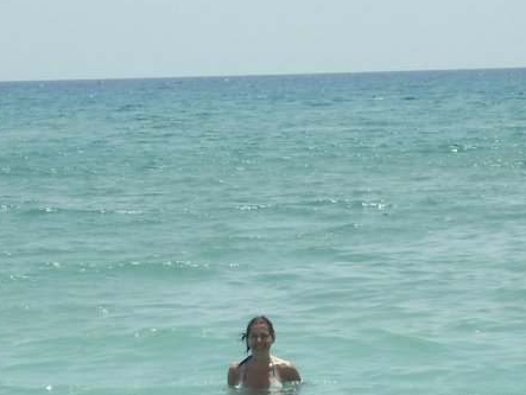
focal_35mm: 261
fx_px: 3969
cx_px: 258
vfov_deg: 5.7
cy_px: 327
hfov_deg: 7.6
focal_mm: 18.6
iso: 100
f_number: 5.2
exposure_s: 1/800
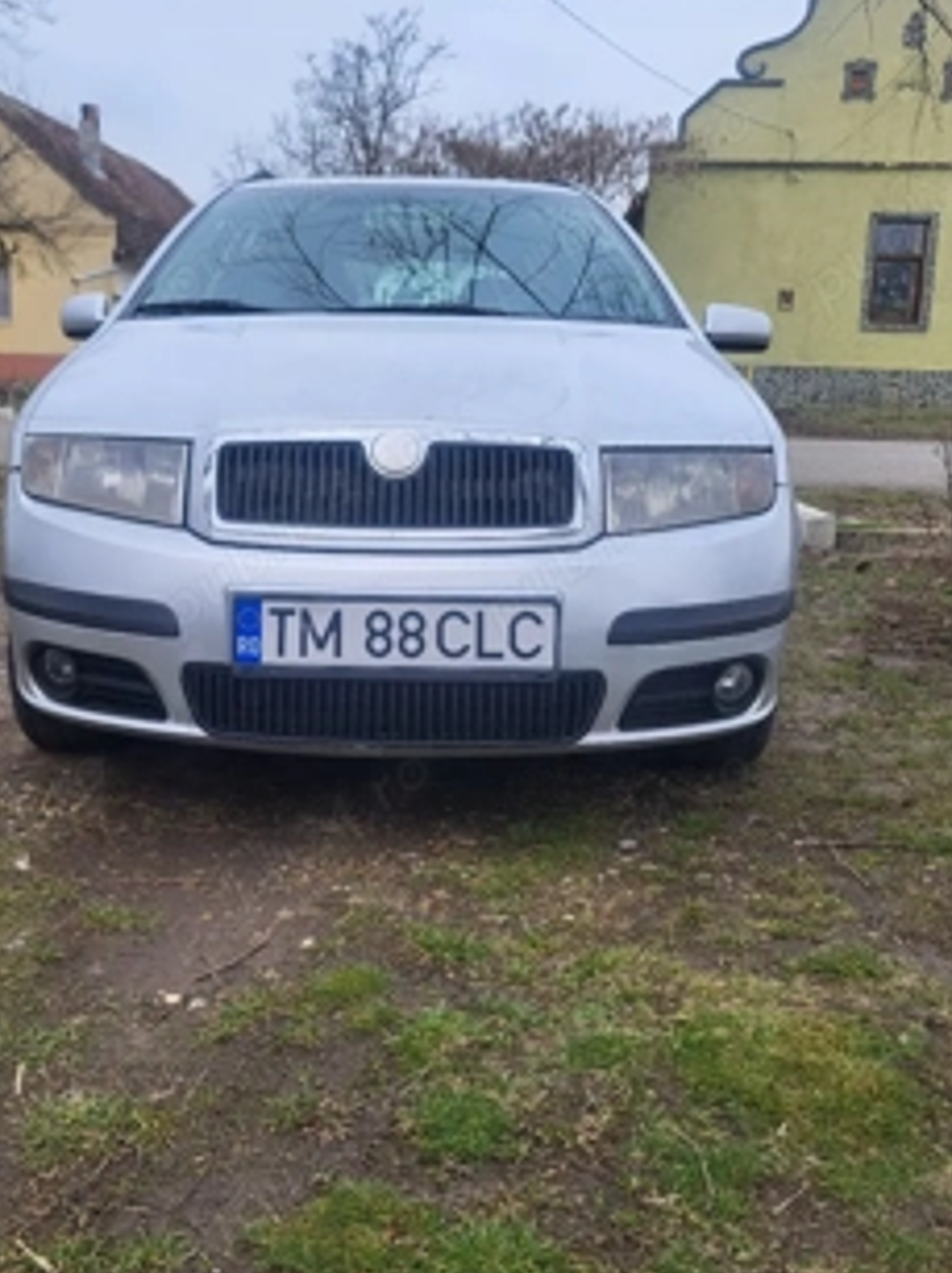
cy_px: 578
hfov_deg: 41.5
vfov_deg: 53.9
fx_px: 1248
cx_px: 378
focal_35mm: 34
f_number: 1.8
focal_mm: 5.4
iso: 40
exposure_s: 1/435
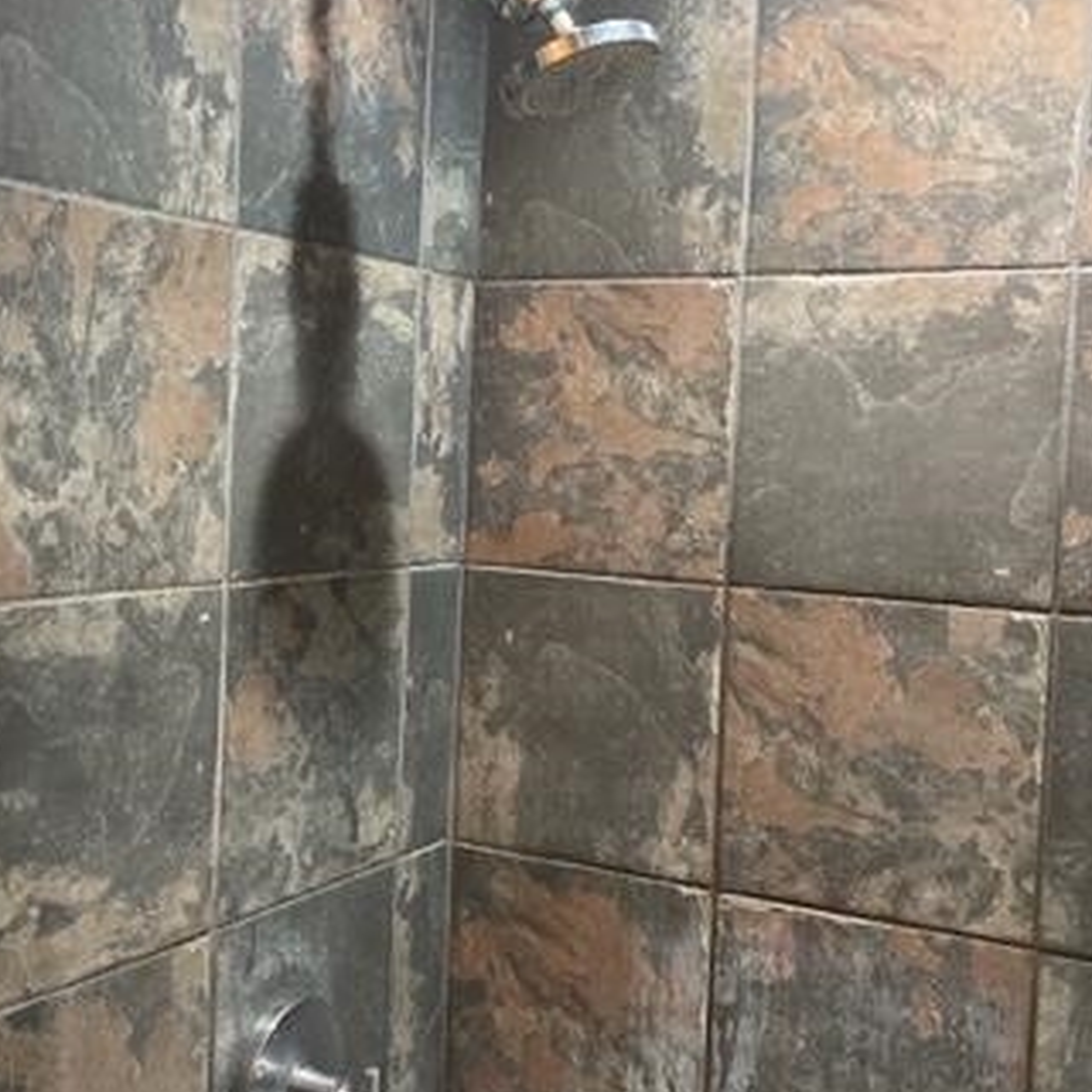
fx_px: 1642
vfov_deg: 36.8
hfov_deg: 36.7
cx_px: 464
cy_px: 570
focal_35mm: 46
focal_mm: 4.2
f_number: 1.6
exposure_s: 1/60
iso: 500
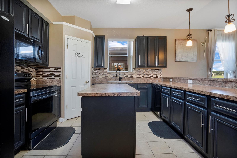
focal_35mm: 16
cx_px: 118
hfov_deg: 96.7
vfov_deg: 73.7
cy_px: 79
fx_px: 105
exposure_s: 1/30
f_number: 11
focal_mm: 16
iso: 1600
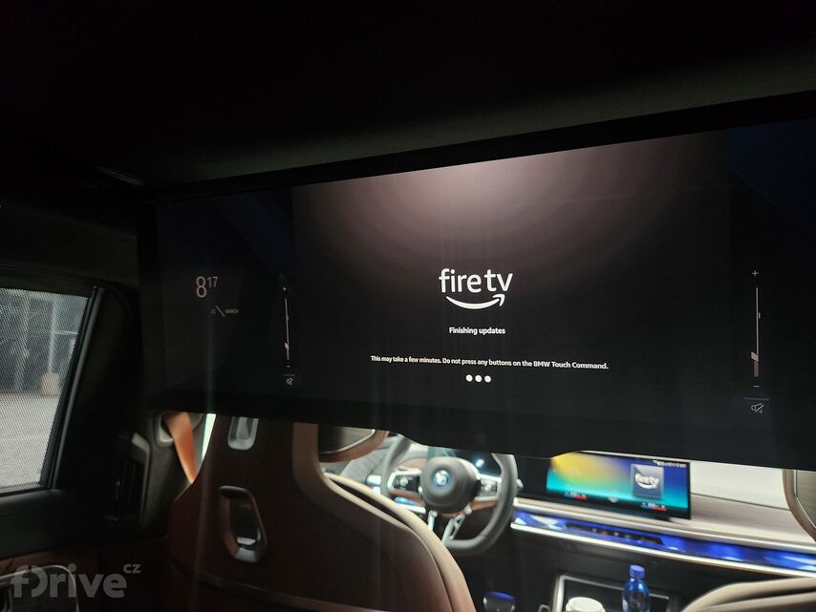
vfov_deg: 58.9
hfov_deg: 73.9
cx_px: 408
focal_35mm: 23
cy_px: 306
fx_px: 542
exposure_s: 1/100
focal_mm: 5.4
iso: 400
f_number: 1.8
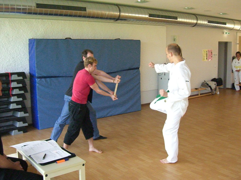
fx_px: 265
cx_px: 120
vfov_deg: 37.7
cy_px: 90
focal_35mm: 38
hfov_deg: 49.0
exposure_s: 1/1000
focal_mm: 7.9
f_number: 2.8
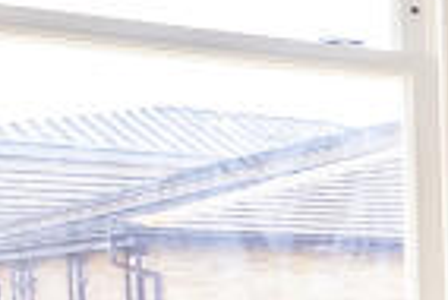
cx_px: 1530
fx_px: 1345
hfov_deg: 9.9
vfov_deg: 12.5
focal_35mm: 108
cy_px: 346
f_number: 6.4
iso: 320
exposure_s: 1/50
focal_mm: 10
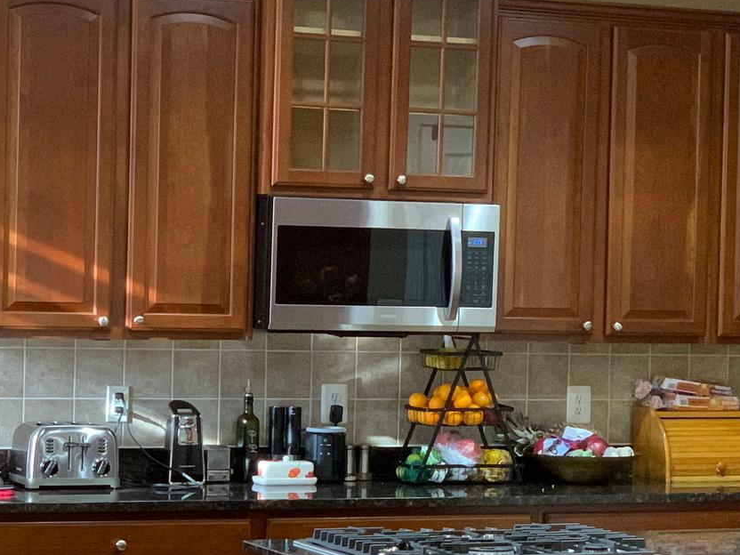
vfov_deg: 11.6
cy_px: 343
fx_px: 2736
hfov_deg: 15.2
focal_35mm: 128
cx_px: 680
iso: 320
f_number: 2.4
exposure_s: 1/40
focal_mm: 6
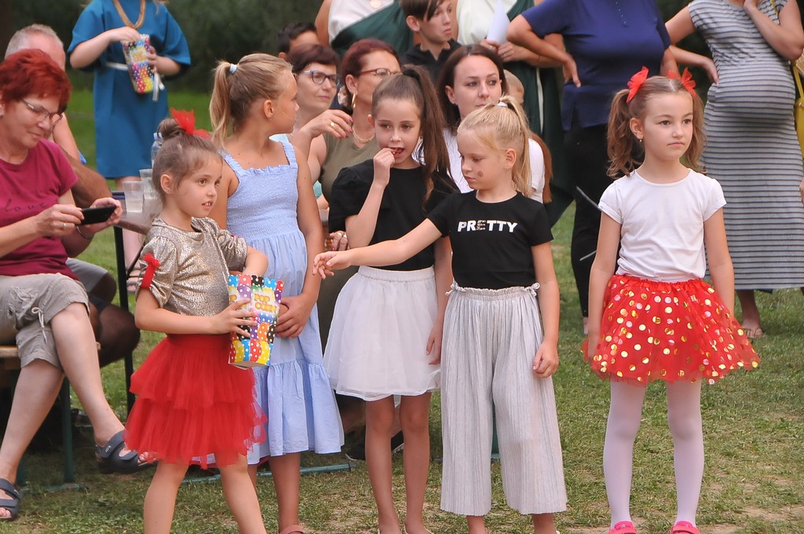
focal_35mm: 158
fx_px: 3513
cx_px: 402
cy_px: 267
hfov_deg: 13.1
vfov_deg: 8.7
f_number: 7.1
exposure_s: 1/200
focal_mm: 105
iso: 1000
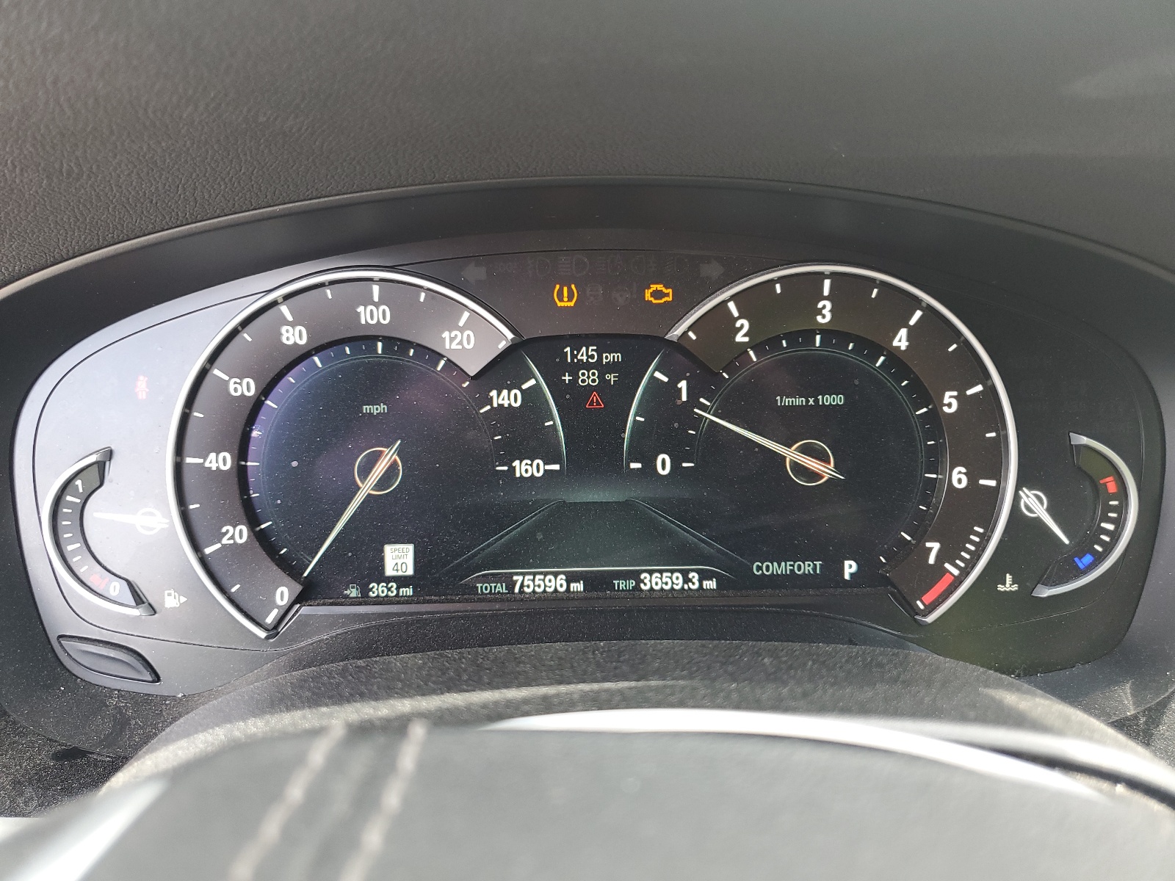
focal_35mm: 26
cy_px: 440
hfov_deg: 67.3
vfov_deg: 53.1
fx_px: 883
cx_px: 588
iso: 74
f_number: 1.5
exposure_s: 1/100
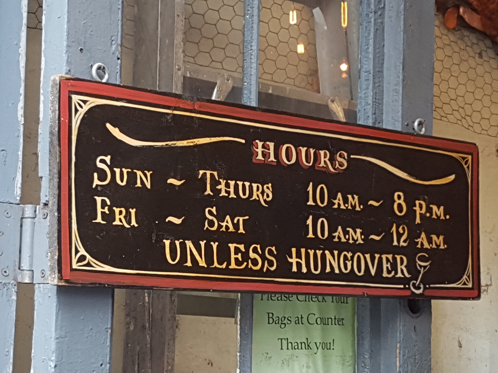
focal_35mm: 26
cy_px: 186
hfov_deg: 67.3
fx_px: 374
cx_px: 249
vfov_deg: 53.1
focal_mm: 4.2
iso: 40
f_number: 1.7
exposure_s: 1/60
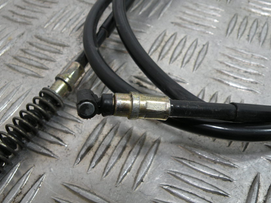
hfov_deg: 55.4
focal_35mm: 33
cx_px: 136
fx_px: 258
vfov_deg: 42.9
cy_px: 95
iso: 80
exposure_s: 1/77
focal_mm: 4.7
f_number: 2.8
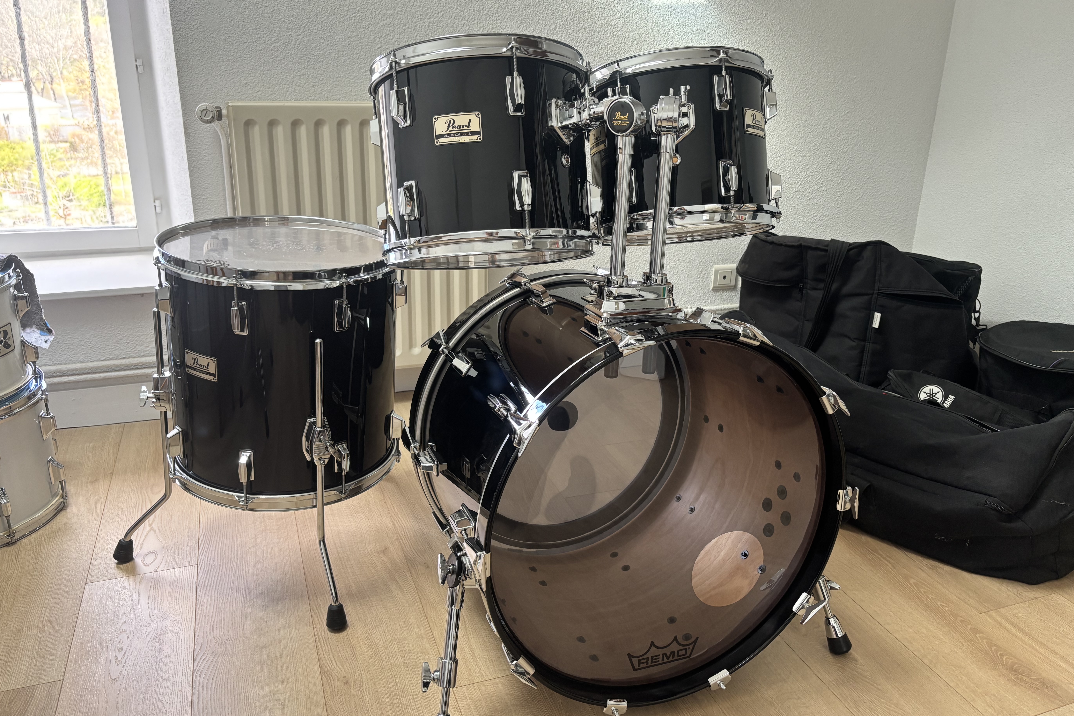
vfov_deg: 46.4
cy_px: 339
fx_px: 835
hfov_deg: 65.5
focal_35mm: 28
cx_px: 551
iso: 125
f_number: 1.6
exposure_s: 1/77
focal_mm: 5.96
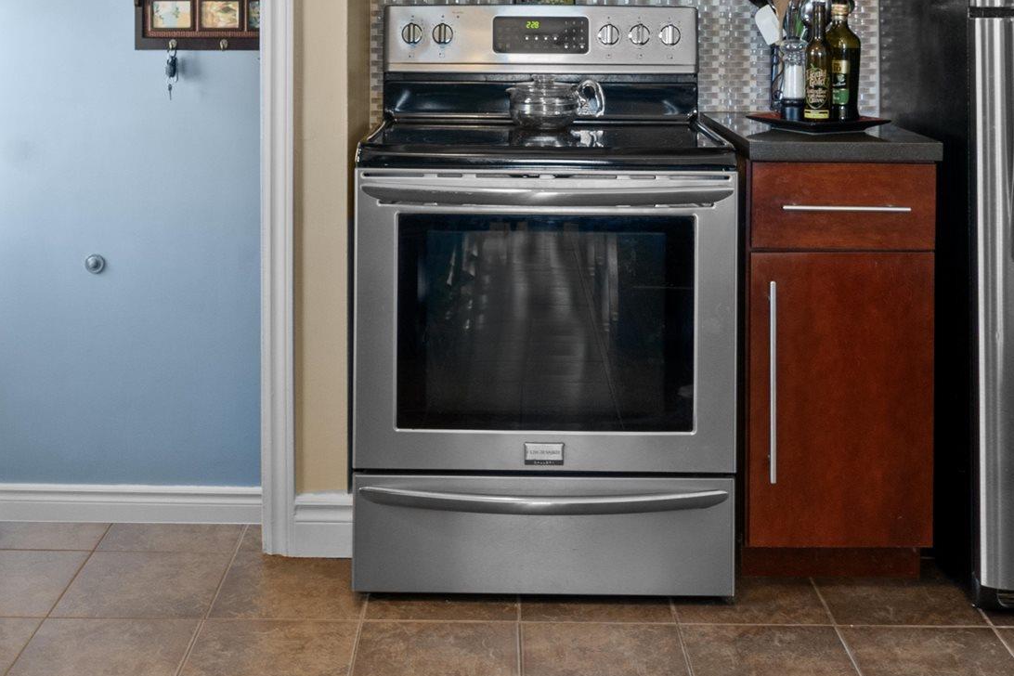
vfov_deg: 28.2
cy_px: 14
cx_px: 519
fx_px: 1267
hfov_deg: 43.6
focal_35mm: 45
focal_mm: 16
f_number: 8
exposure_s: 1/2
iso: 400
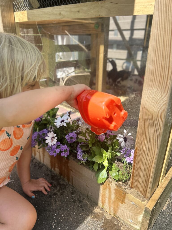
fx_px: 172
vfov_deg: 67.3
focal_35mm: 26
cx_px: 86
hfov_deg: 53.1
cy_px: 115
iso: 50
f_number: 1.5
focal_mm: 5.7
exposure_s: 1/1252
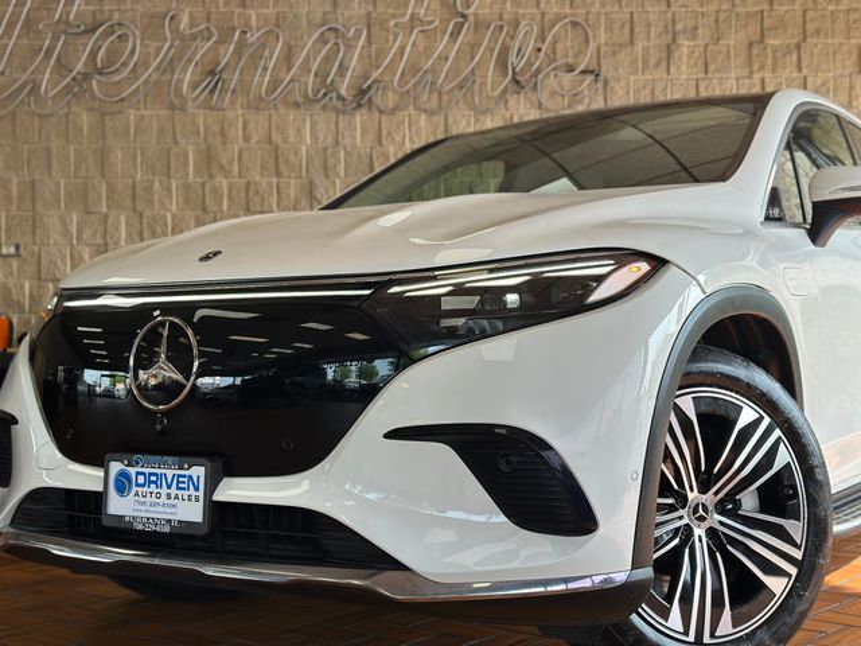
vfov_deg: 30.3
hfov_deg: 39.7
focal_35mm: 48
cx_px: 430
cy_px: 323
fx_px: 1194
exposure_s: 1/580
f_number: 1.78
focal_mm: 6.86
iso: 80
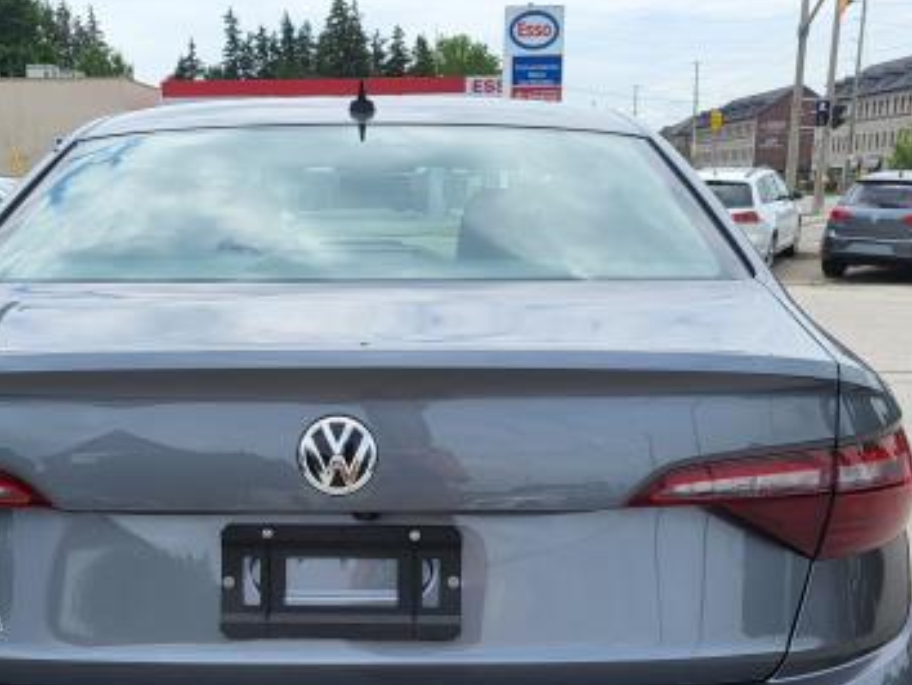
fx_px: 1239
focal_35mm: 47
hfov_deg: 40.2
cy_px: 559
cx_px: 361
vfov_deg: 30.1
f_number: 1.8
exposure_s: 1/2175
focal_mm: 5.4
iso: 40
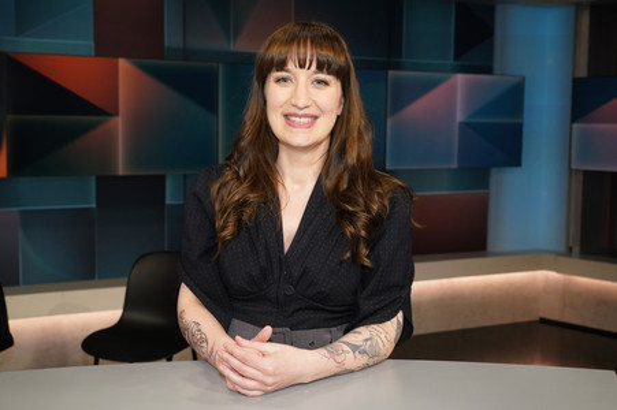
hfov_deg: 50.7
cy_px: 205
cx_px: 308
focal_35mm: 38
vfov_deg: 35.0
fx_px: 651
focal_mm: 38
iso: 2000
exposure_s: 1/160
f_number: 5.6
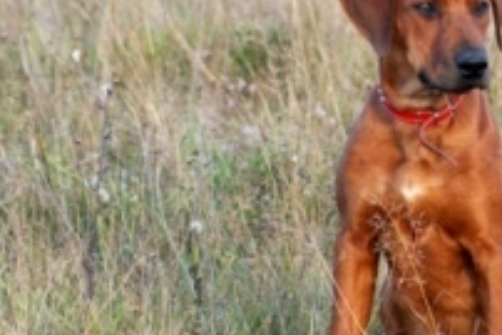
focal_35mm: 443
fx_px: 6182
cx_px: 429
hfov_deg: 4.6
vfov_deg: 3.1
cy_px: 148
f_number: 6.3
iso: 400
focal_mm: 150
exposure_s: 1/160
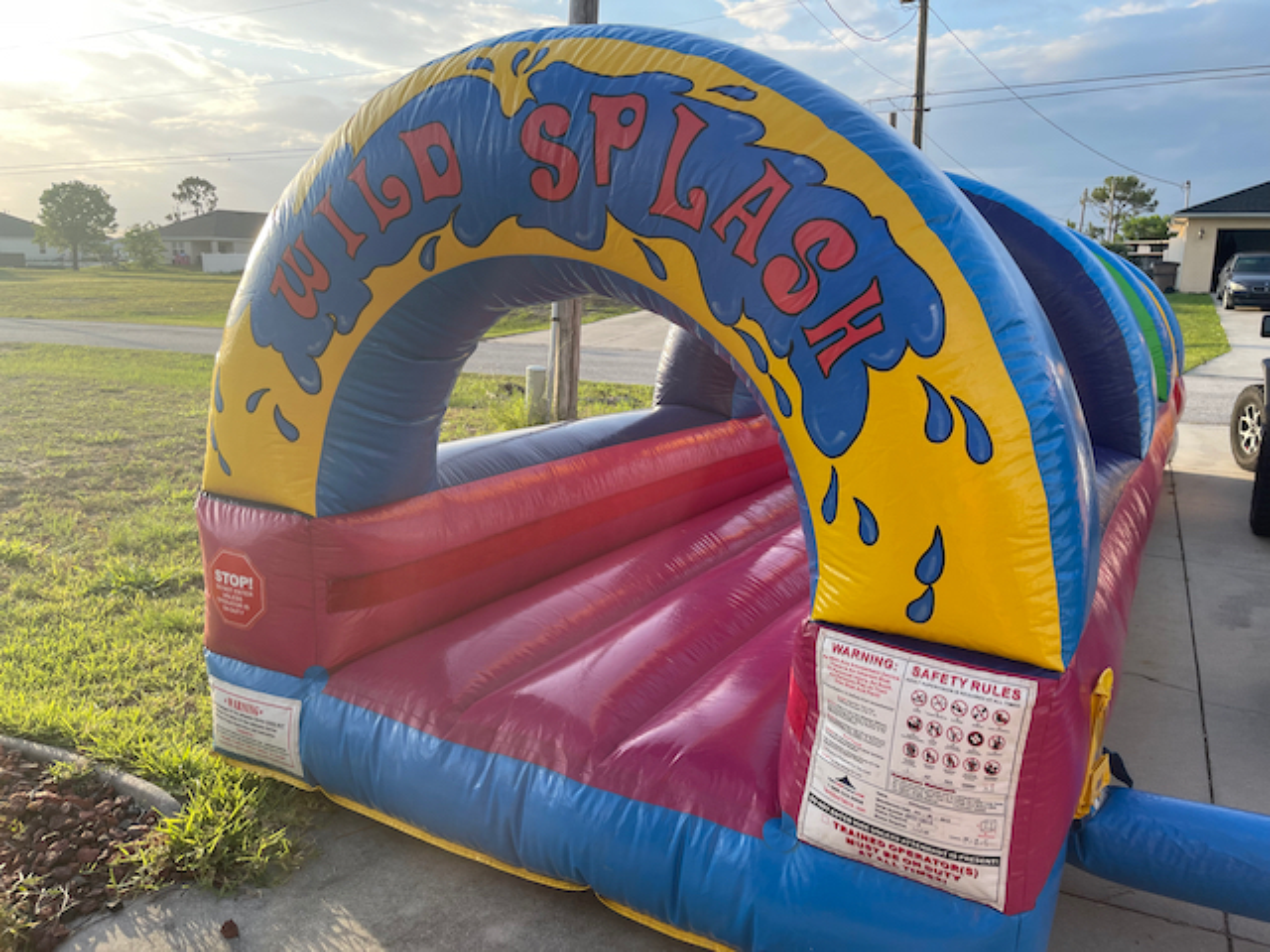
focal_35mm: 25
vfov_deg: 54.9
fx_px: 917
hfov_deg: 69.4
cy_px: 476
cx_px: 635
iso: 32
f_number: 1.6
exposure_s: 1/813
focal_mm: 5.1
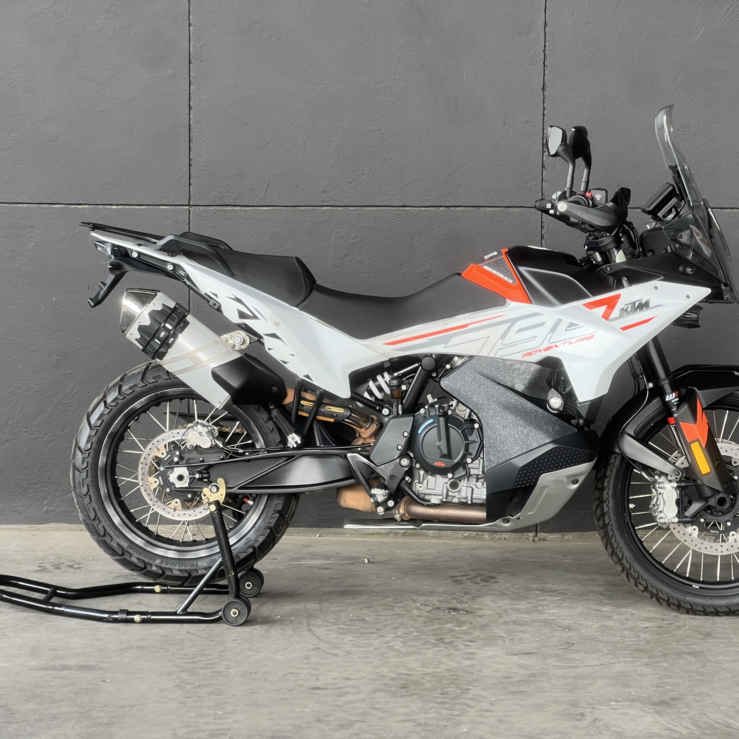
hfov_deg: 19.1
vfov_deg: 19.1
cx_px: 450
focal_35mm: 91
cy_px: 370
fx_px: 2198
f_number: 2.8
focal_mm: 9
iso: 40
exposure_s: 1/99
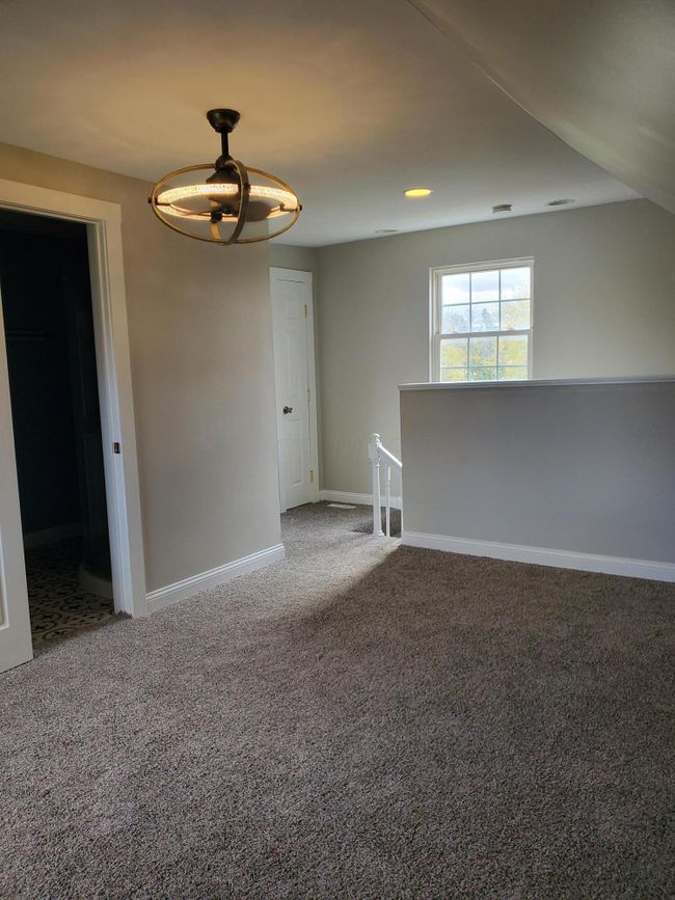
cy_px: 450
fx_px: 676
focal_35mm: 26
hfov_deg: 53.1
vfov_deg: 67.3
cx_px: 338
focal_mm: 4.3
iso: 125
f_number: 2.4
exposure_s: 1/120
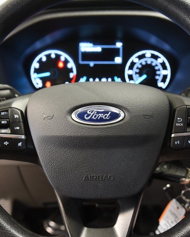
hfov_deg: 34.2
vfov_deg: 42.0
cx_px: 101
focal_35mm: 44
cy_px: 119
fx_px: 309
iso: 1600
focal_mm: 31
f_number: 4
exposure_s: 1/20
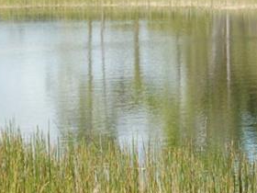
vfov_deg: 5.1
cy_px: 68
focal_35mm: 290
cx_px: 330
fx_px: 2151
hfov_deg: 6.8
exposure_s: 1/500
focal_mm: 55
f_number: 5.6
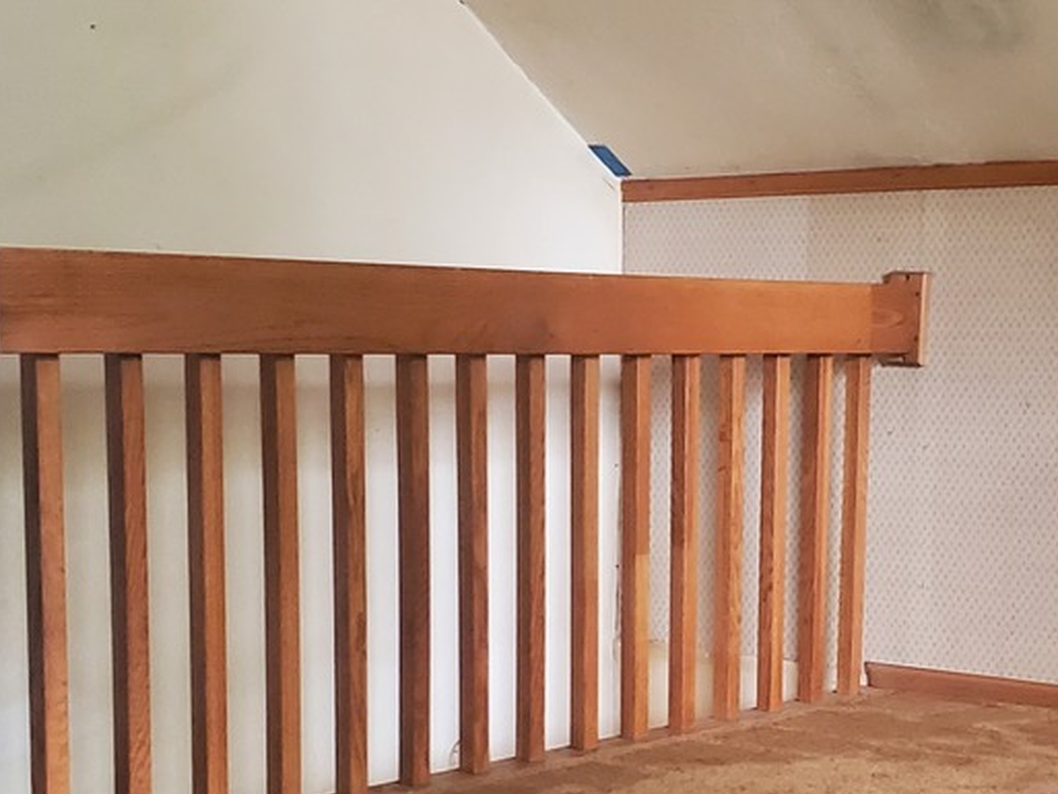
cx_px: 784
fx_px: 2232
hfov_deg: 26.4
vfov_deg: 20.0
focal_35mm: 73
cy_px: 586
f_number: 1.5
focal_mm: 4.3
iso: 640
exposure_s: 1/40
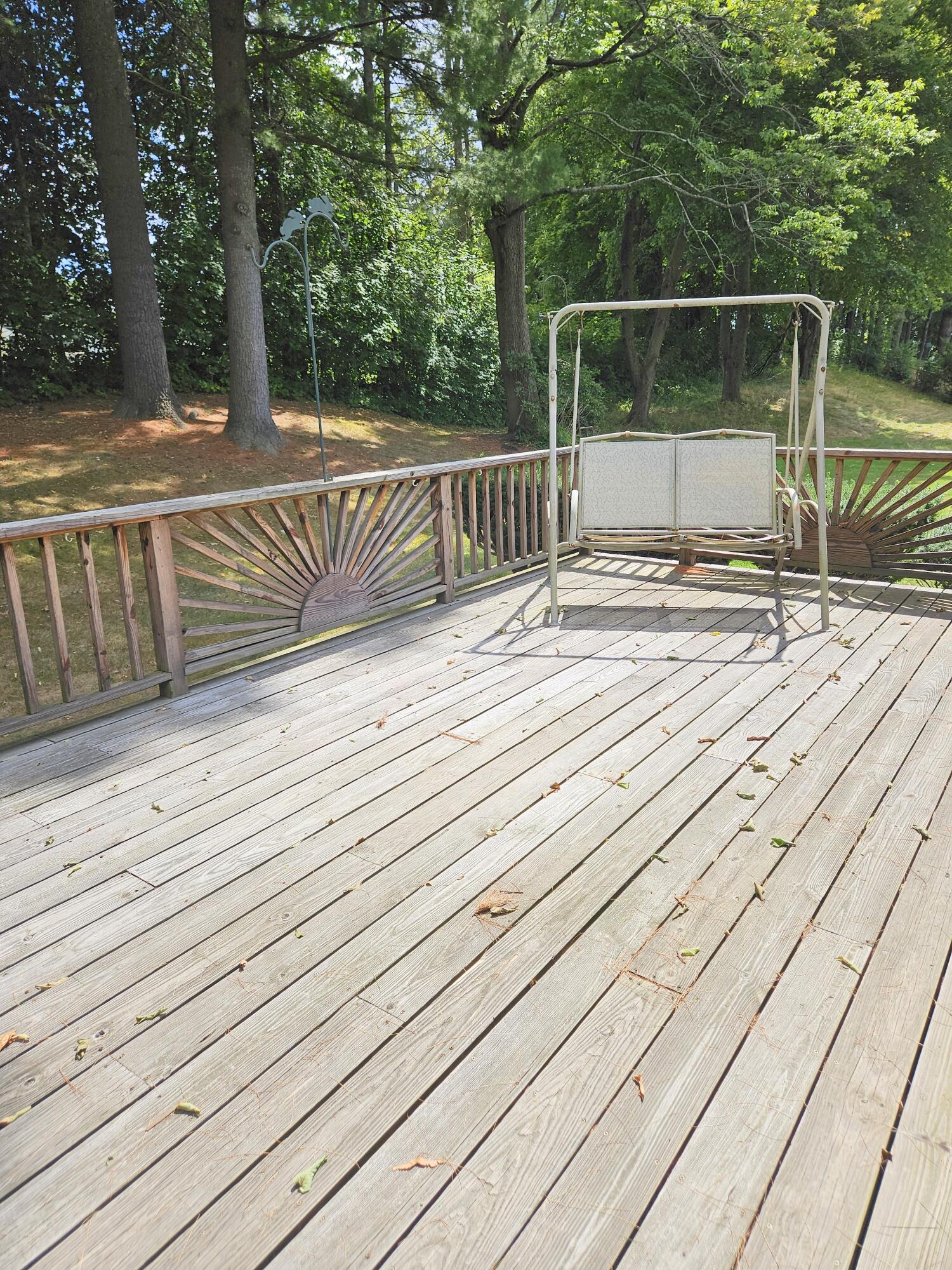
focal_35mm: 23
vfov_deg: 73.9
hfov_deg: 58.9
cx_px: 476
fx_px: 843
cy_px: 635
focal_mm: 5.4
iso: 32
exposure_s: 1/2000
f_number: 1.8
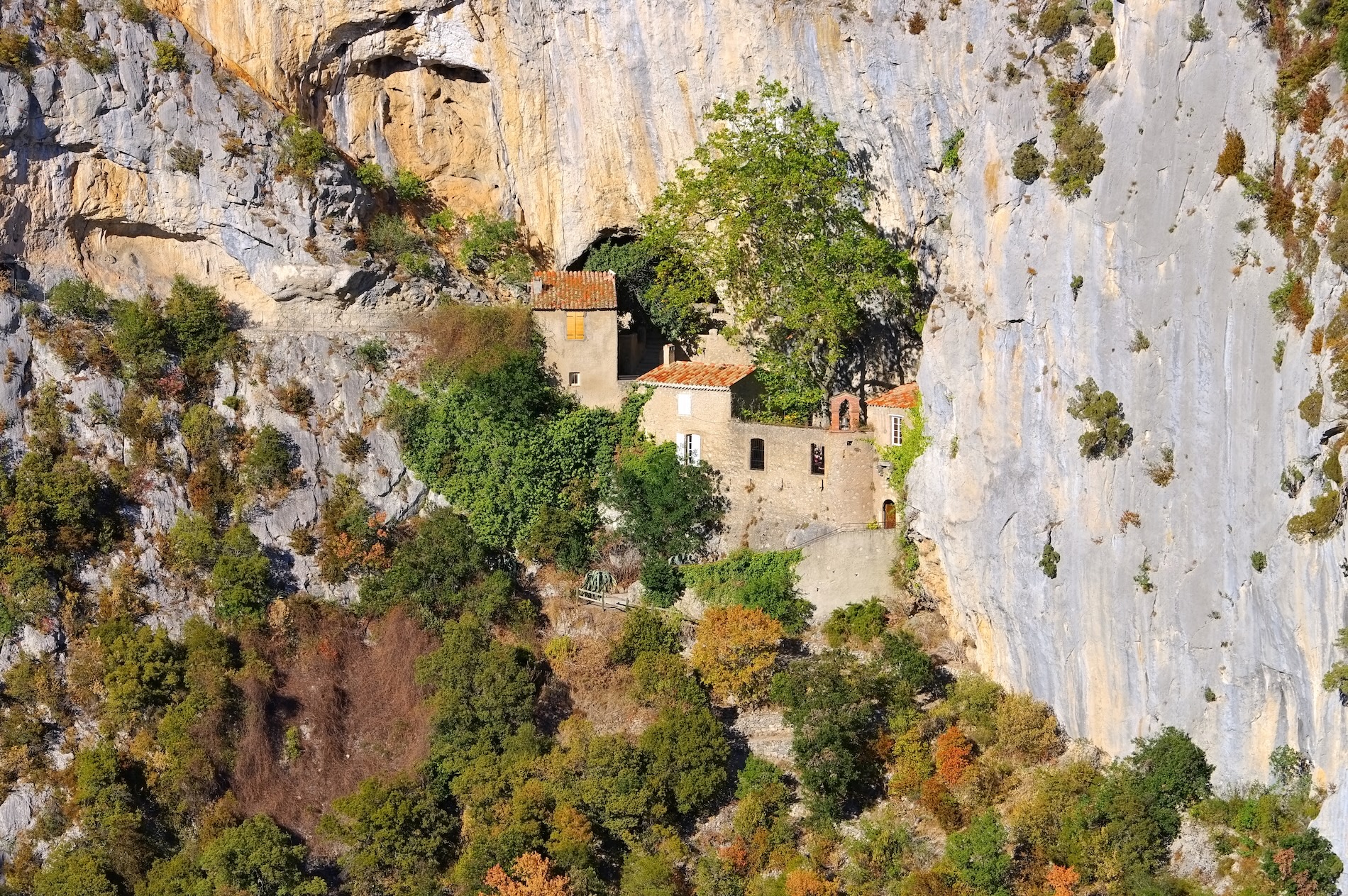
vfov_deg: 13.0
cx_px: 674
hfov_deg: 19.5
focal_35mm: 105
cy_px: 448
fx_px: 3928
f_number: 9.5
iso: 100
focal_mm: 70
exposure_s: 1/250
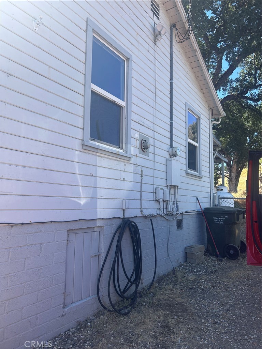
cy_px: 174
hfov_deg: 53.1
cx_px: 131
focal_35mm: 26
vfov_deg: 67.3
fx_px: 262
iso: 50
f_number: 1.5
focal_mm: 5.7
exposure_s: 1/1280
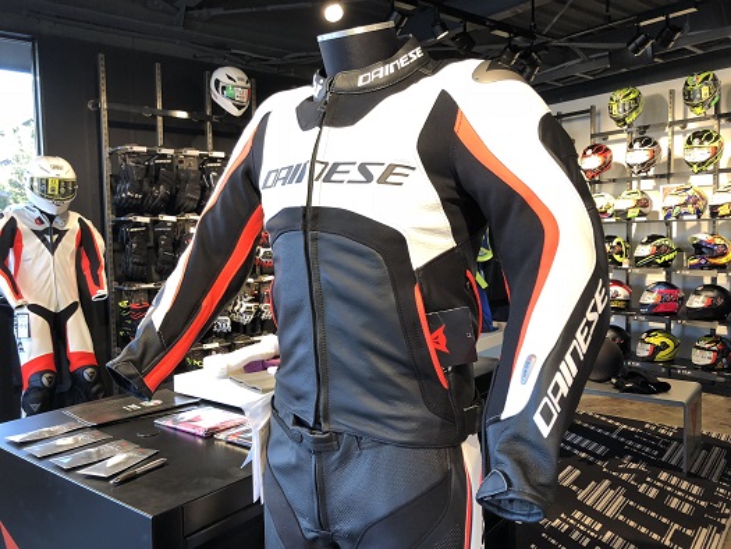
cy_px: 274
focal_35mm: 29
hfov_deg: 61.6
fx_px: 613
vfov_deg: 48.2
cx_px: 366
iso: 40
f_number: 1.8
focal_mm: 3.99
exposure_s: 1/30
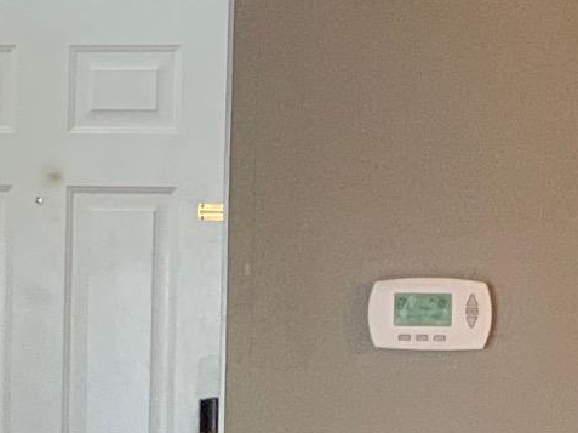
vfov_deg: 6.7
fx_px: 3671
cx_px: -471
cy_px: 397
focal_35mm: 220
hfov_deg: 8.6
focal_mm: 6
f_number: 2.4
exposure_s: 1/60
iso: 400
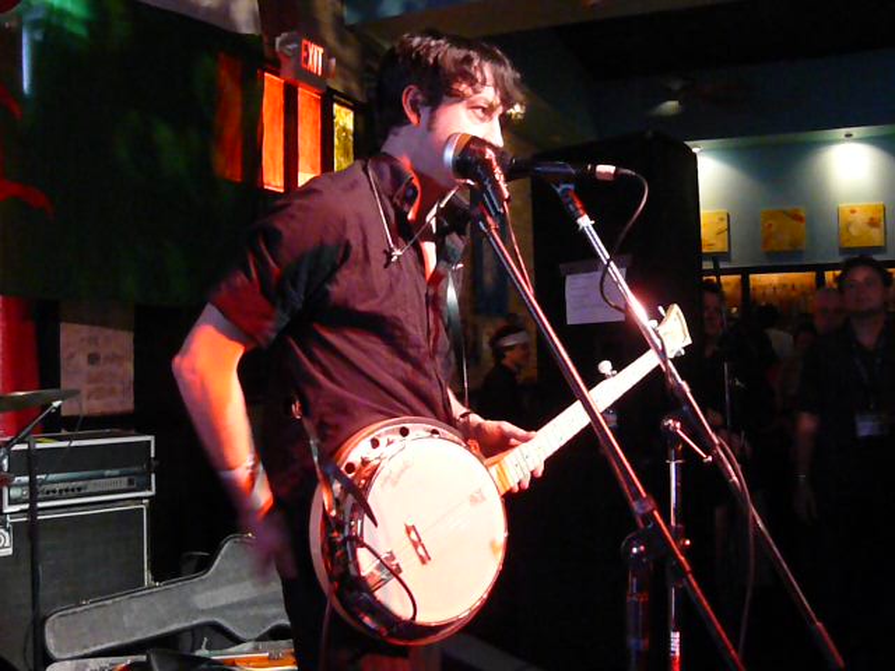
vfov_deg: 39.7
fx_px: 931
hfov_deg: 51.4
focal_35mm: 36
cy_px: 336
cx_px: 448
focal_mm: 6
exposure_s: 1/30
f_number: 2.8
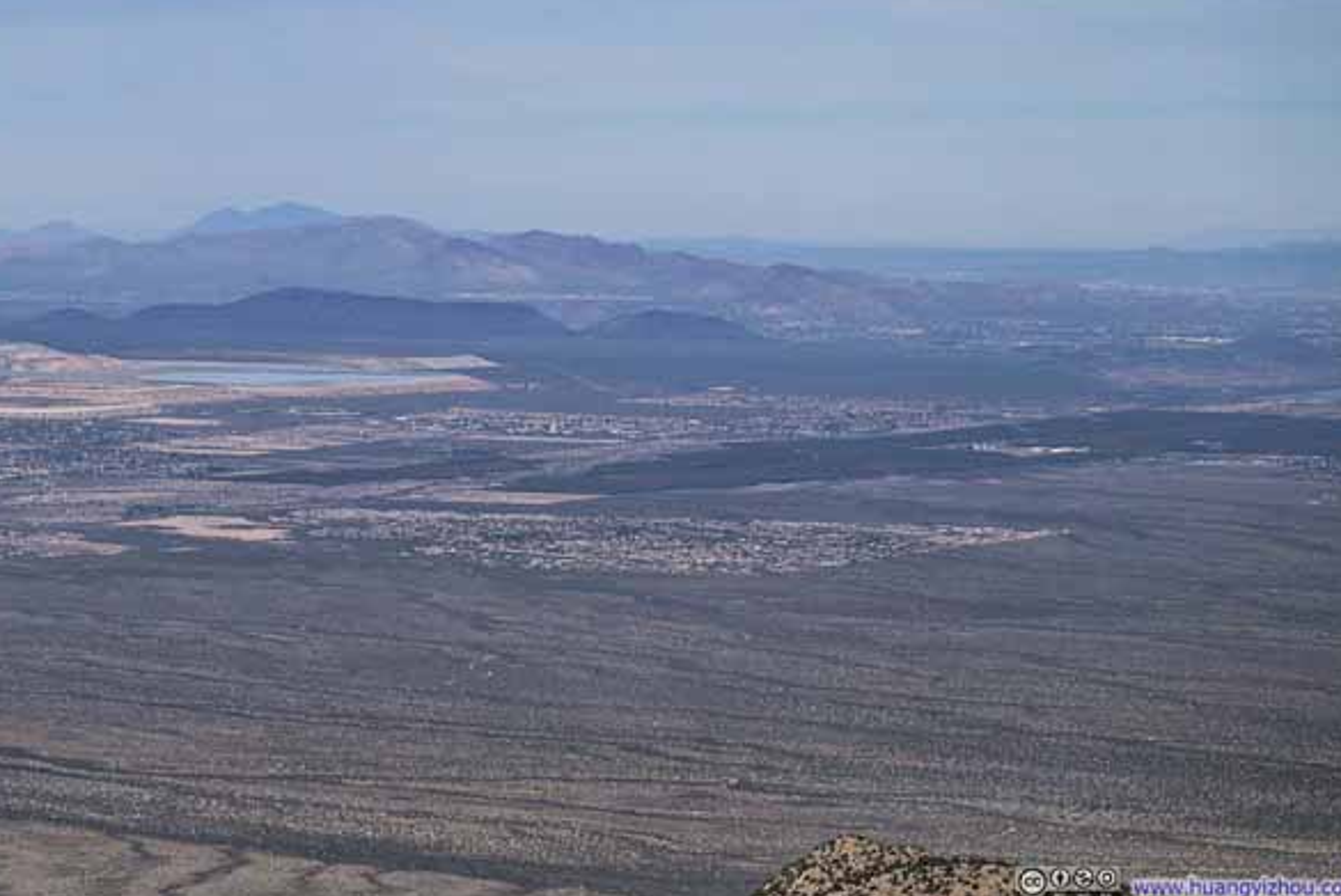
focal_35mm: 164
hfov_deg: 12.5
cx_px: 452
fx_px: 6113
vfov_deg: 8.4
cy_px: 291
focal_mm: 120
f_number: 5.6
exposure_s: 1/3200
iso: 100
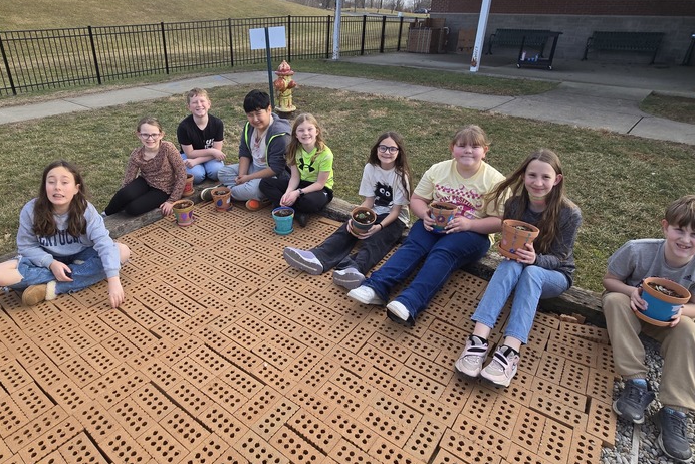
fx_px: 386
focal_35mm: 20
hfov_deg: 83.5
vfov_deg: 62.0
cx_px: 301
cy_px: 227
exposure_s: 1/684
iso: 50
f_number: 2.2
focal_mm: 2.2
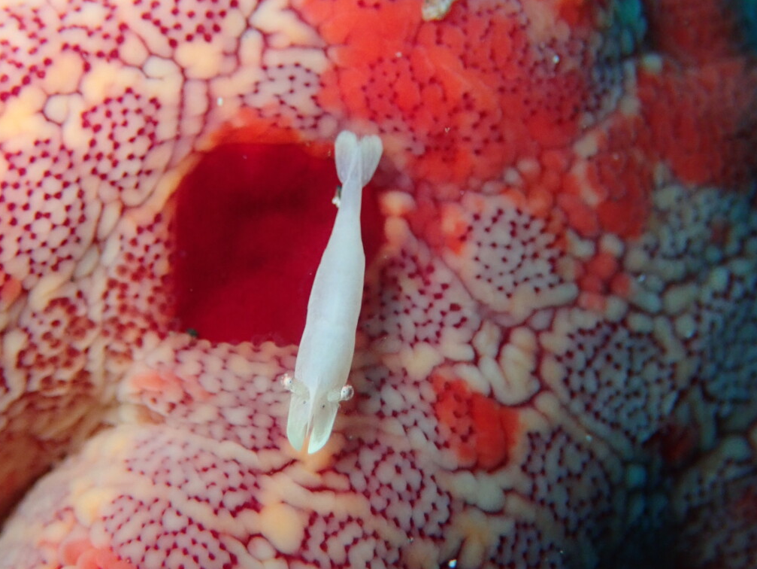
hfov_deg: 31.2
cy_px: 288
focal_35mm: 62
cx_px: 374
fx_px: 1356
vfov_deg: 23.7
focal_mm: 11.01
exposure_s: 1/60
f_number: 10
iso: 800
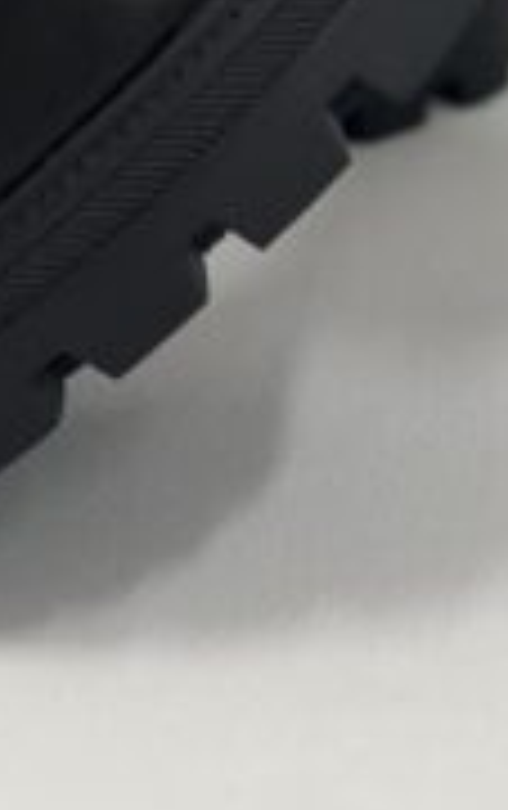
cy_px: -846
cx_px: 99
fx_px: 4990
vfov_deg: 8.7
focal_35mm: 226
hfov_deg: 5.8
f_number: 1.78
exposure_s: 1/100
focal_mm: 6.86
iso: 160
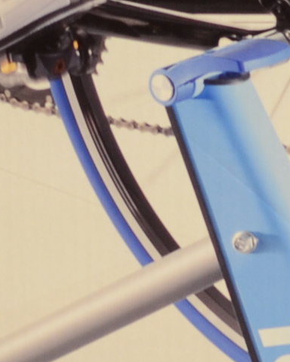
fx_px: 2695
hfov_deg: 6.1
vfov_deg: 7.7
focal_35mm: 251
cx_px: 283
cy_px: 213
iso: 640
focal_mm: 35
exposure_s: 1/50
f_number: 3.5
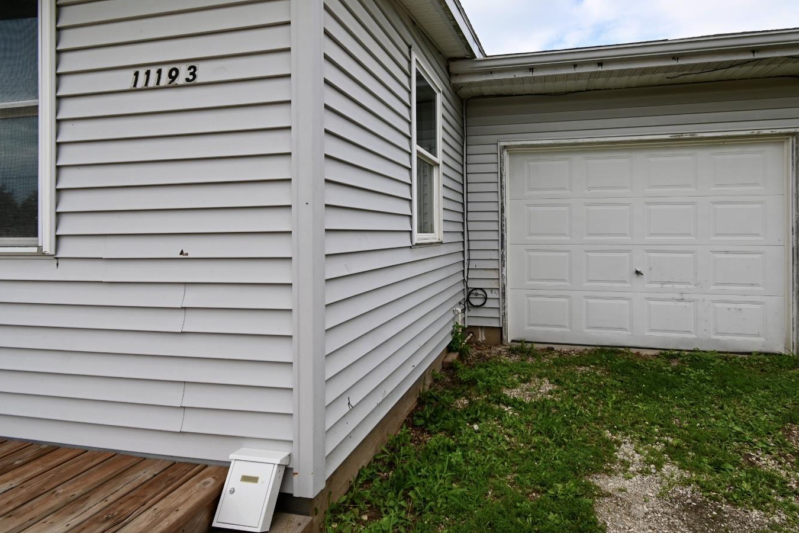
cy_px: 240
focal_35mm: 18
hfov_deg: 89.5
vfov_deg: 67.2
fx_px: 399
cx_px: 453
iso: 110
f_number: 5.6
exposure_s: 1/250
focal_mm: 10
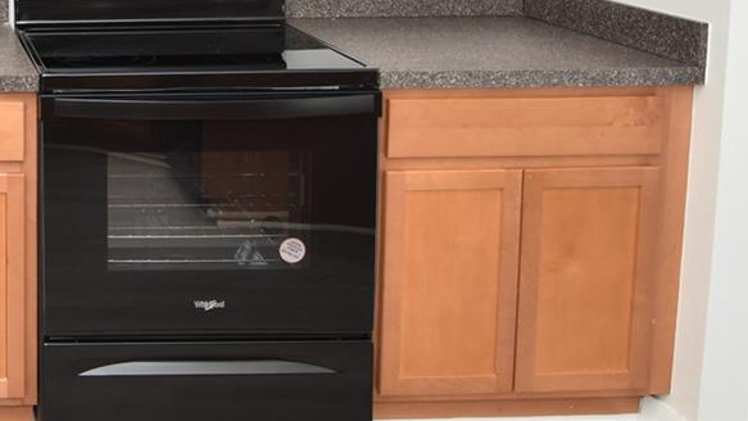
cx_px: -92
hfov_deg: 36.2
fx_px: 941
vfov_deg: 23.6
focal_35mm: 47
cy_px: -47
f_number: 4
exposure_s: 1/60
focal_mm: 11
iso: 500
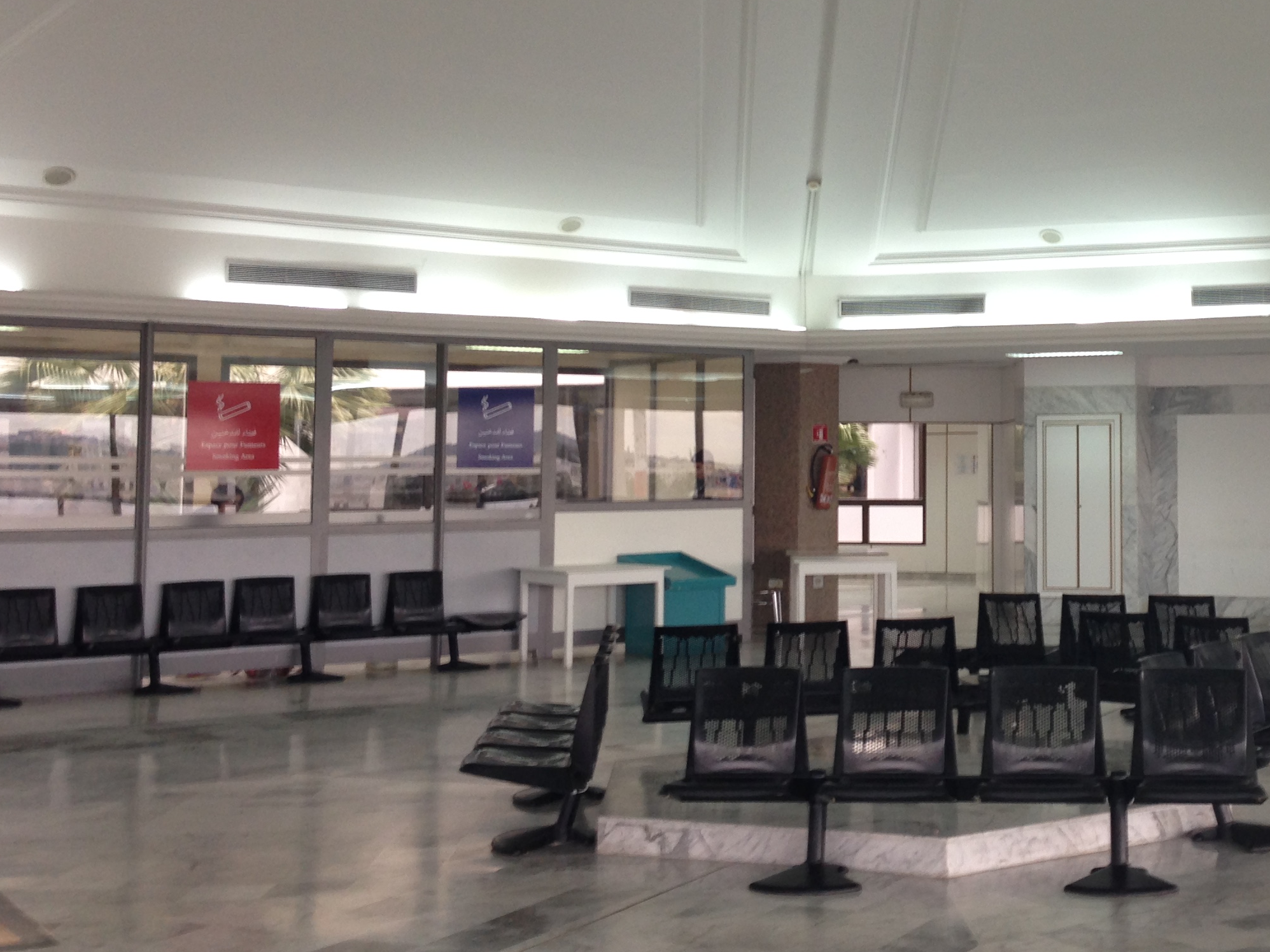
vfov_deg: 26.9
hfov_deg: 34.6
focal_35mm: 54
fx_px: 1981
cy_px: 332
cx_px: 982
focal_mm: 4.12
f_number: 2.4
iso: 50
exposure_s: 1/20
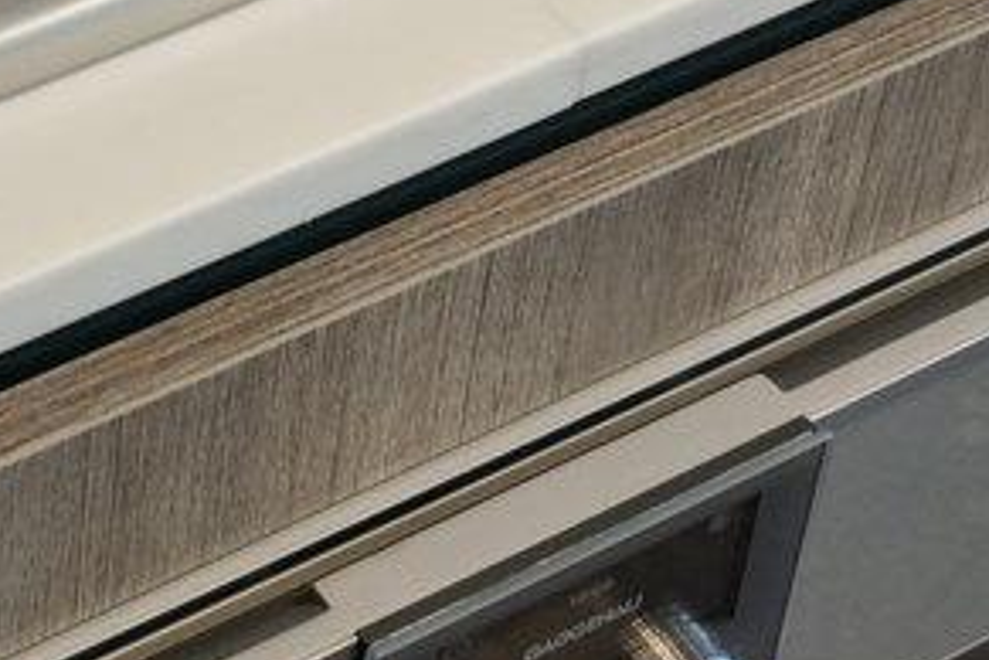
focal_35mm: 140
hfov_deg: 14.4
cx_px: -61
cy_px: -384
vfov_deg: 9.5
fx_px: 3846
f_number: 9
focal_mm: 34
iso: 400
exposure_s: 1/15
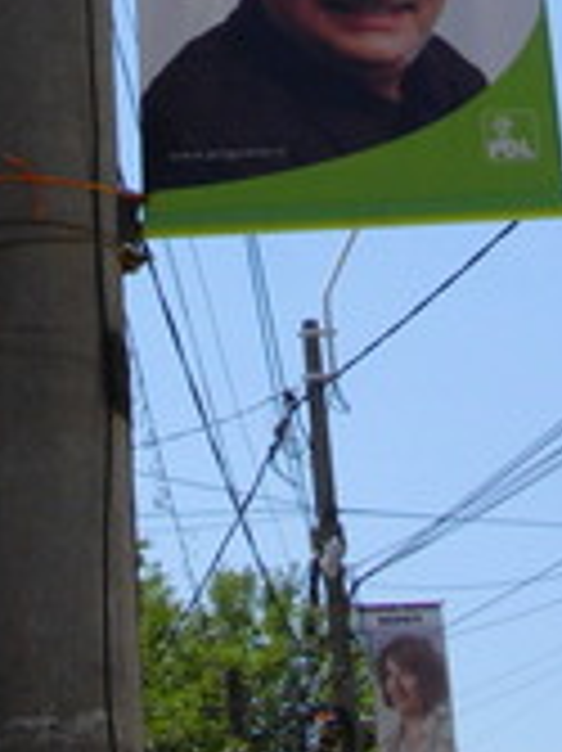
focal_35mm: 115
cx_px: 180
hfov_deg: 12.8
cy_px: -293
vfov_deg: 16.0
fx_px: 2493
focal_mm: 5.7
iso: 100
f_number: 5.5
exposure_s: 1/500
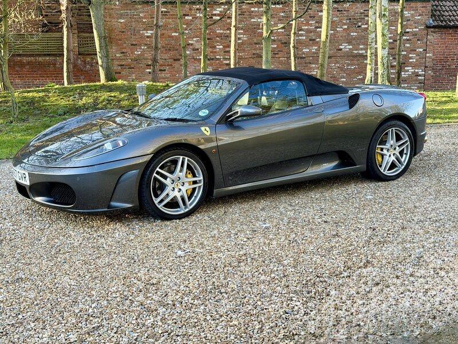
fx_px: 635
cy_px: 172
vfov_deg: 30.3
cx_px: 229
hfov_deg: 39.7
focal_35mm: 48
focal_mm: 6.76
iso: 64
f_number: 1.78
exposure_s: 1/222
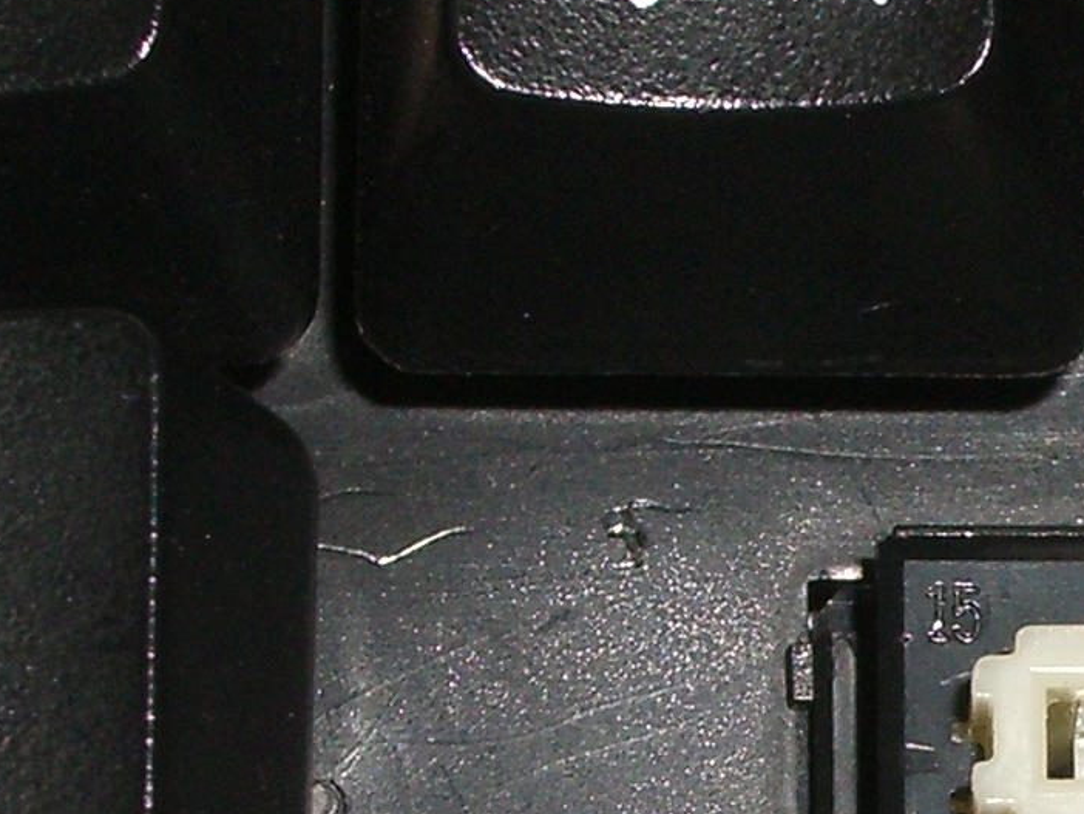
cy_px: 867
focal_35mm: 226
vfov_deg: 6.6
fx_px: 7080
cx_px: 1178
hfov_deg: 8.7
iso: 80
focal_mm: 10.2
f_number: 5.6
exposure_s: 1/60
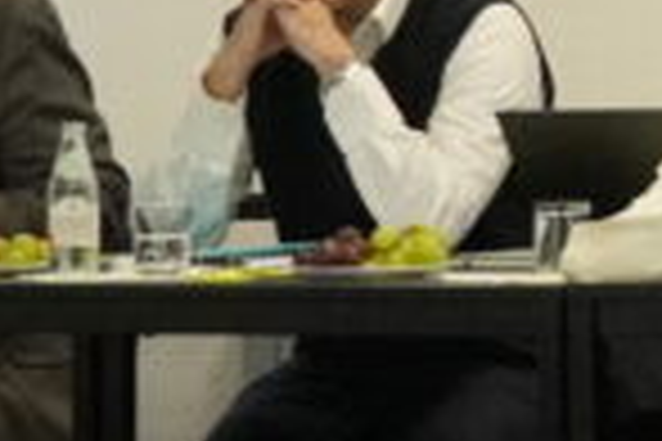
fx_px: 5755
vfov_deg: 4.4
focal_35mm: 313
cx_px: 1648
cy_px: -74
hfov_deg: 6.3
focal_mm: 30
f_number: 4.5
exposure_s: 1/160
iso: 6400
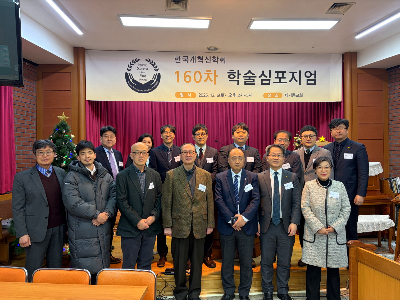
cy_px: 150
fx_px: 300
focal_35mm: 26
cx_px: 200
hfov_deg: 67.3
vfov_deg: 53.1
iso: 100
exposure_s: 1/60
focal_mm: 5.96
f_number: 1.6
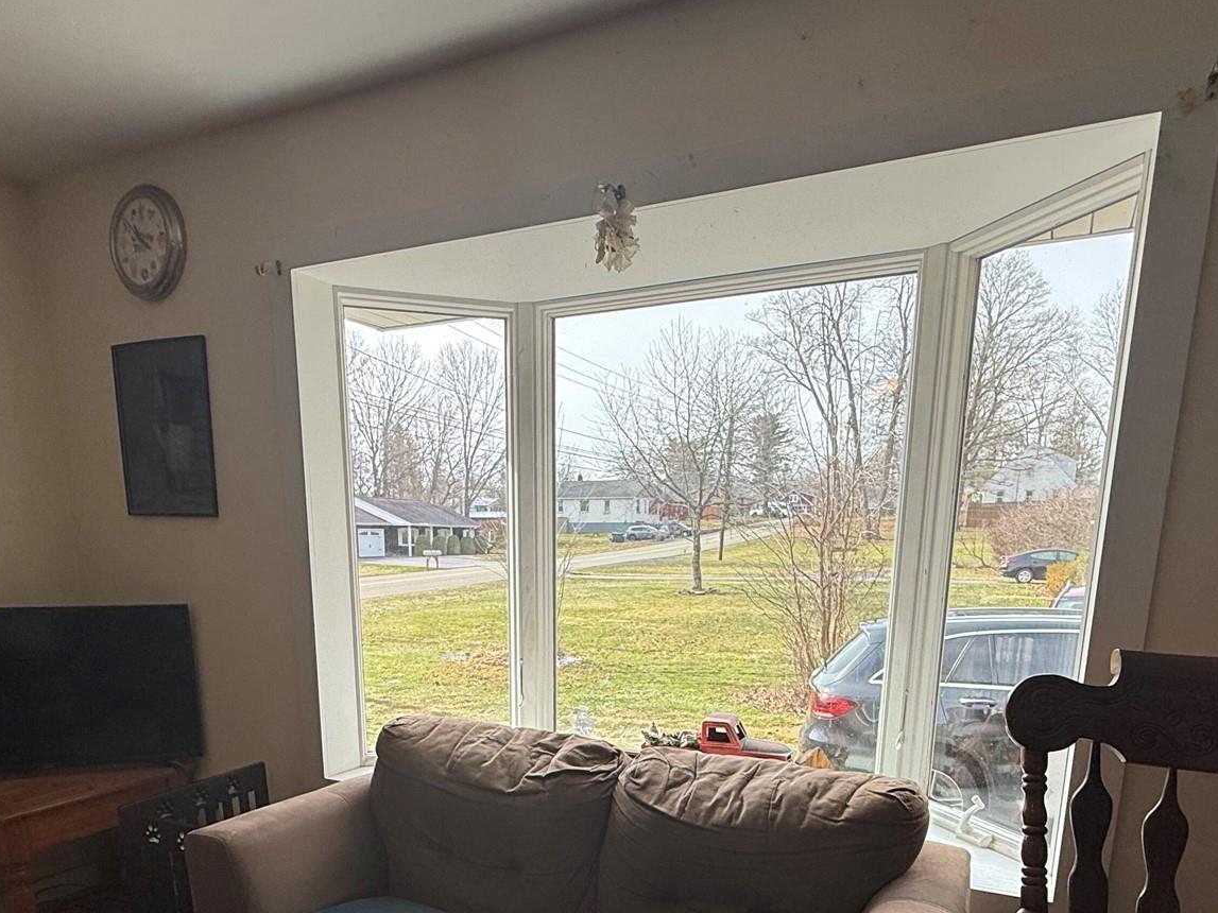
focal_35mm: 25
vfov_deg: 51.1
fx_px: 880
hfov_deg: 69.4
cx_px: 600
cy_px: 743
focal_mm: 2.22
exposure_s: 1/355
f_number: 2.2
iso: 50
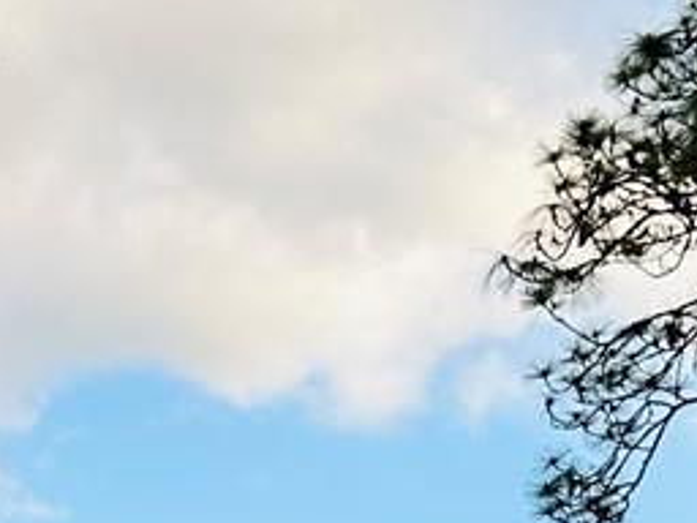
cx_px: 163
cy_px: 970
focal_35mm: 150
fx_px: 3020
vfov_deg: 9.4
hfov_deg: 13.1
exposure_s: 1/699
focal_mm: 6.86
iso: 80
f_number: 1.78
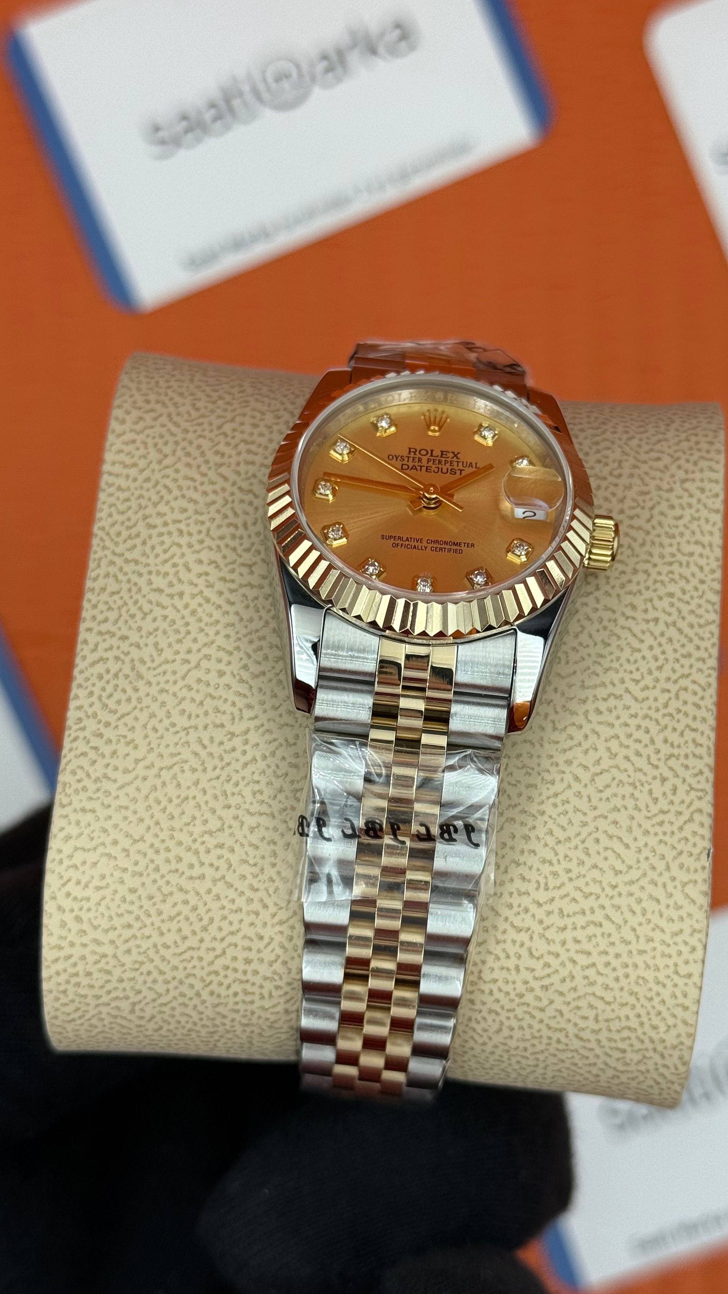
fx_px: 1956
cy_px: 679
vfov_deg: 36.6
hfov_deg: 21.1
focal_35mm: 57
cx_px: 405
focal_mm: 6.76
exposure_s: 1/865
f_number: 1.78
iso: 64
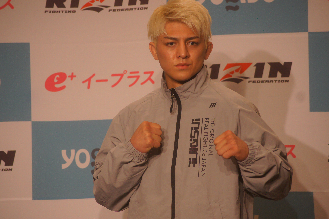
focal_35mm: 210
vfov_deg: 6.5
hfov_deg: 9.8
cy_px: 110
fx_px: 1918
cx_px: 164
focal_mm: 140
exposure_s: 1/250
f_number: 4.5
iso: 800
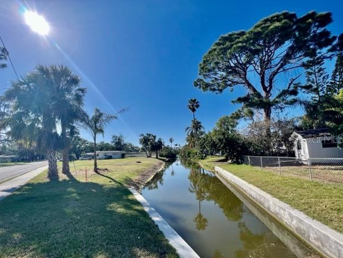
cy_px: 138
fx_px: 139
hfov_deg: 101.9
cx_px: 162
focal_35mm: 14
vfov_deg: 85.6
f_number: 1.8
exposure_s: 1/2660
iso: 32
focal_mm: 1.57
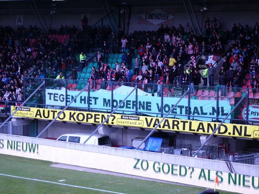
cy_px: 97
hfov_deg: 18.7
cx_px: 130
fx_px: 785
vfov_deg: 14.1
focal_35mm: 105
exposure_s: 1/40
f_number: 4.9
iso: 100
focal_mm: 17.4
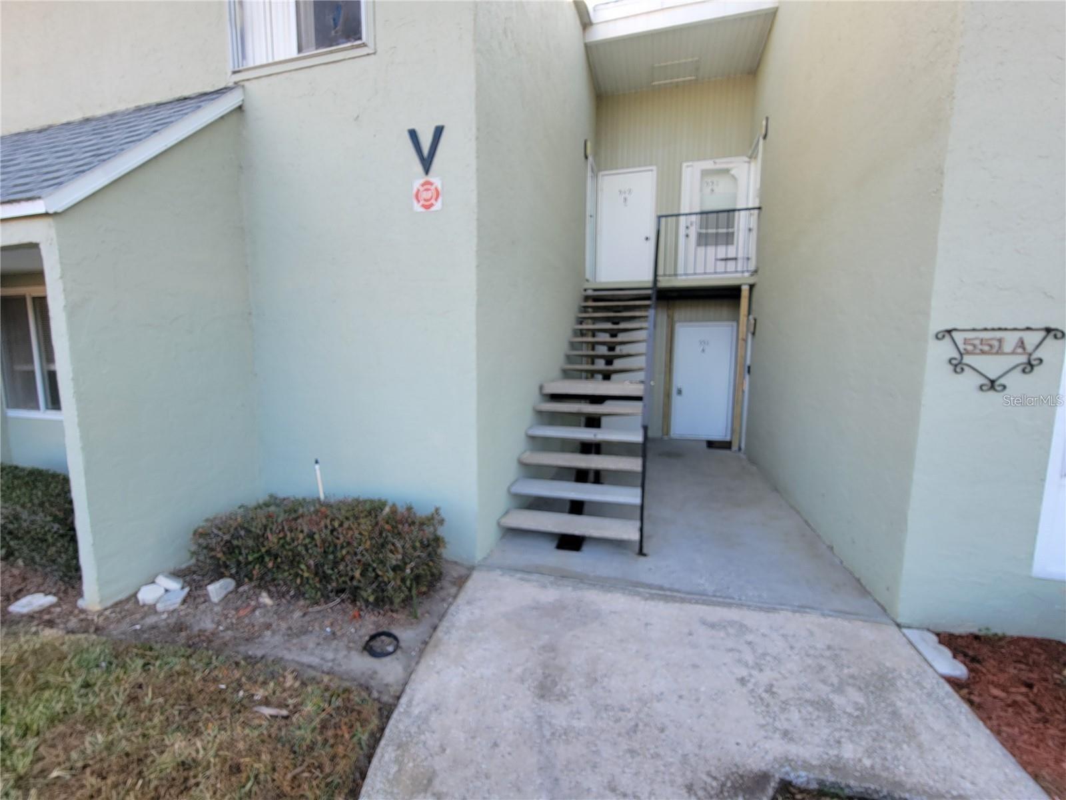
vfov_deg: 89.9
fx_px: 400
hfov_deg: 106.2
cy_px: 400
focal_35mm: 13
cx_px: 533
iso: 50
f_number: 2.2
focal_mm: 2.2
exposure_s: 1/154
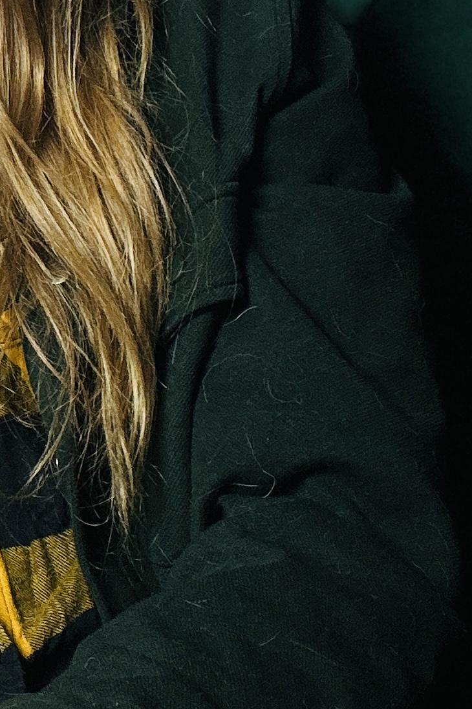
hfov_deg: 14.8
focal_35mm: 88
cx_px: -141
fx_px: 1731
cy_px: 65
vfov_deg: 22.5
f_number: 1.9
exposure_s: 1/50
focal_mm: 2.69
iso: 100
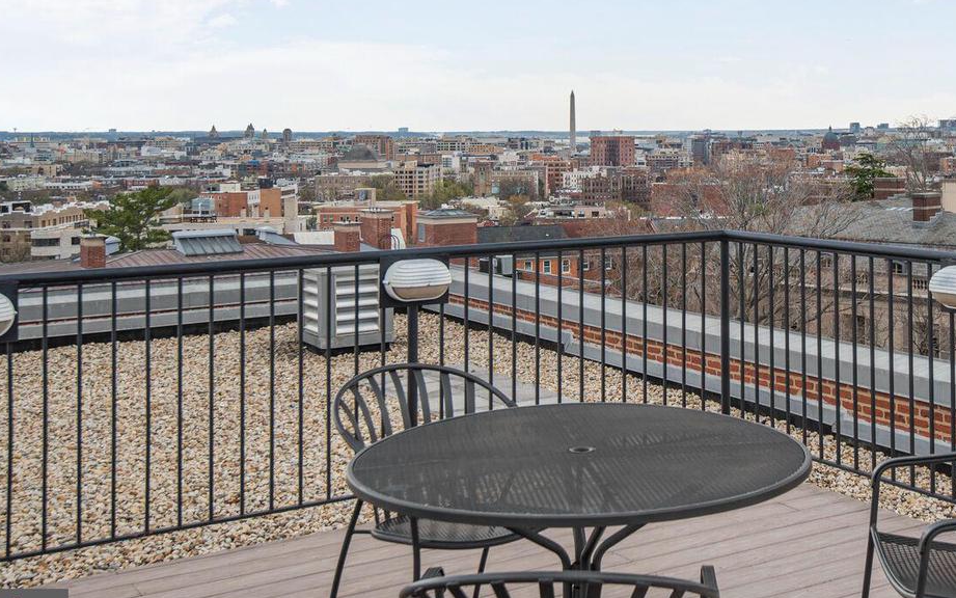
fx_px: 1329
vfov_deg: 25.0
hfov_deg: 39.0
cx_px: 654
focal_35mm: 51
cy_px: 143
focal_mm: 32
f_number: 8
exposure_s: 1/100
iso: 400
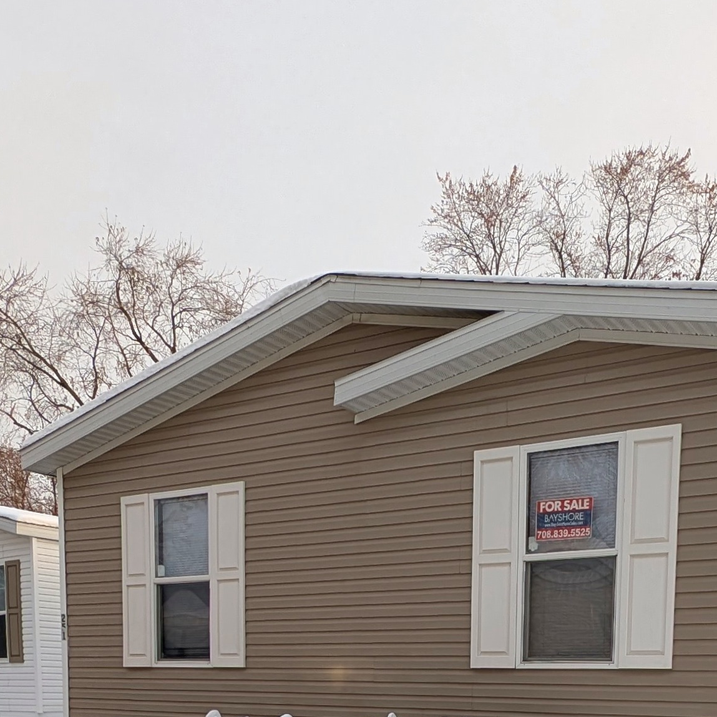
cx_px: 496
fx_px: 703
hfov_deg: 52.6
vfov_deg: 49.7
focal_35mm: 30
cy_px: 607
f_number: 1.95
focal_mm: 2.23
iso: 40
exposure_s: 1/312
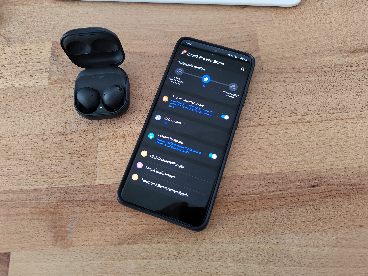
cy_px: 134
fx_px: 266
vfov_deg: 54.9
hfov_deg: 69.4
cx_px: 180
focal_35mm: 25
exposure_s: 1/33.3
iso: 255
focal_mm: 5.59
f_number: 1.88
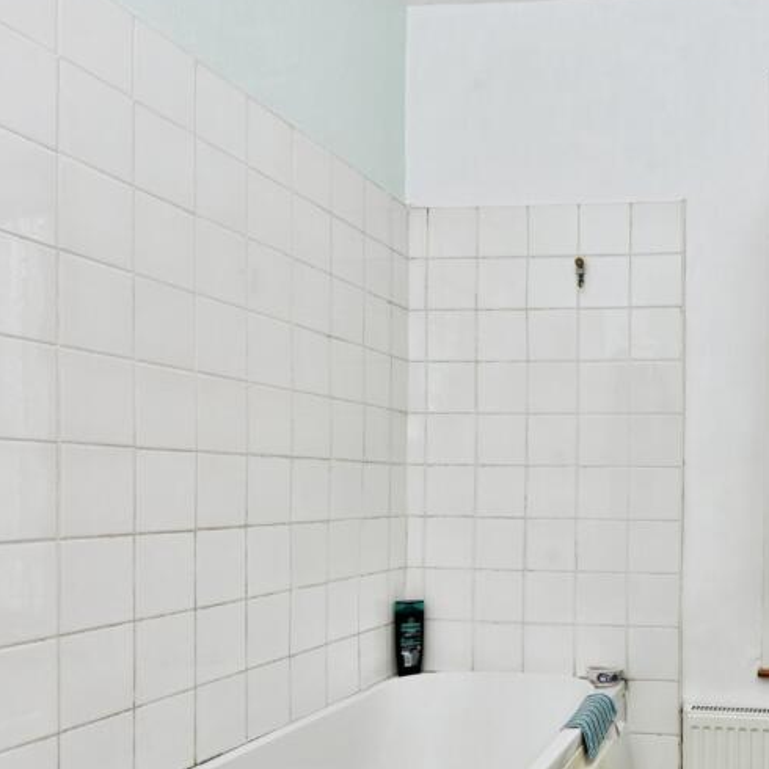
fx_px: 804
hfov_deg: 45.9
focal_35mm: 32
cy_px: 516
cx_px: 700
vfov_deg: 50.1
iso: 200
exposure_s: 1/250
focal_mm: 18
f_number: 8
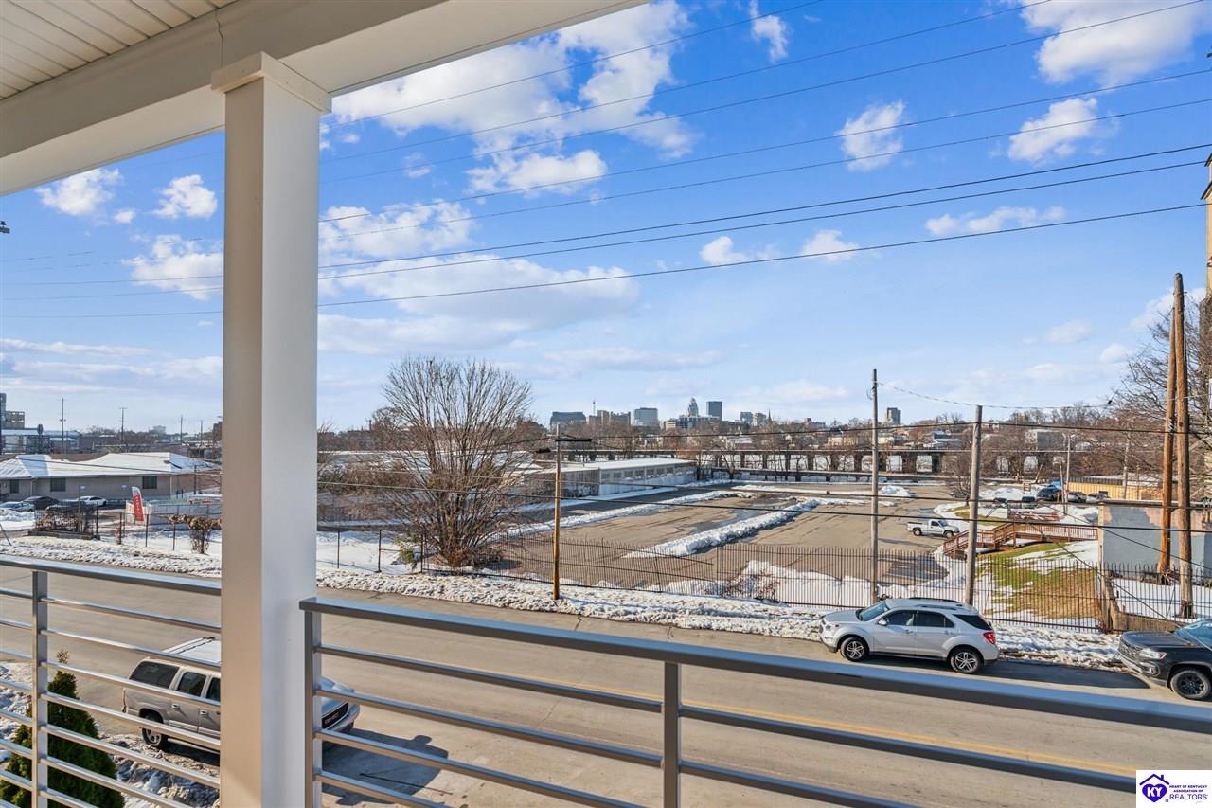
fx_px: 539
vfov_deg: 73.7
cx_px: 606
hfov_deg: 96.7
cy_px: 404
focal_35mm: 16
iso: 400
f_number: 6.3
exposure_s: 1/400
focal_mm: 16
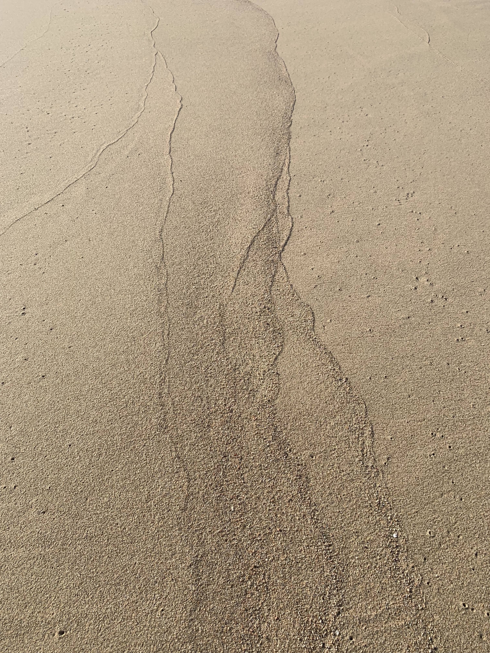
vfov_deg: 67.3
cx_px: 245
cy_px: 326
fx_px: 491
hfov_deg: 53.1
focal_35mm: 26
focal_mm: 4.25
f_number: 1.8
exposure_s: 1/3289
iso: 25
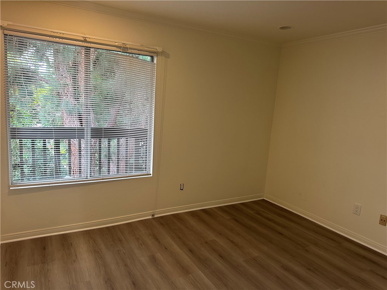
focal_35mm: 24
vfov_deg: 56.8
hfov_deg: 71.6
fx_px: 268
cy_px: 145
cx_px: 194
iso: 200
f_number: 1.78
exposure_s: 1/120
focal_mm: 6.86
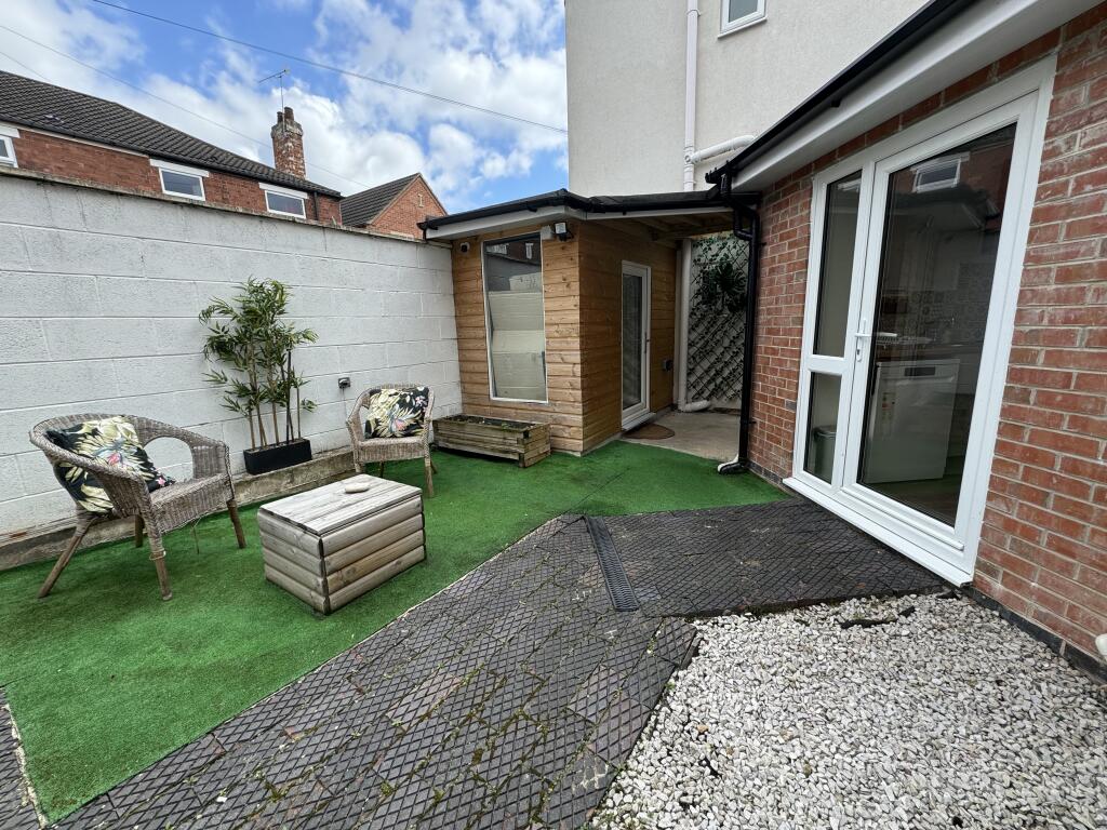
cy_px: 415
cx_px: 554
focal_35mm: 14
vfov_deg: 85.7
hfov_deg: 102.1
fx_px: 448
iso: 40
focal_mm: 2.22
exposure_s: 1/440
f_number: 2.2
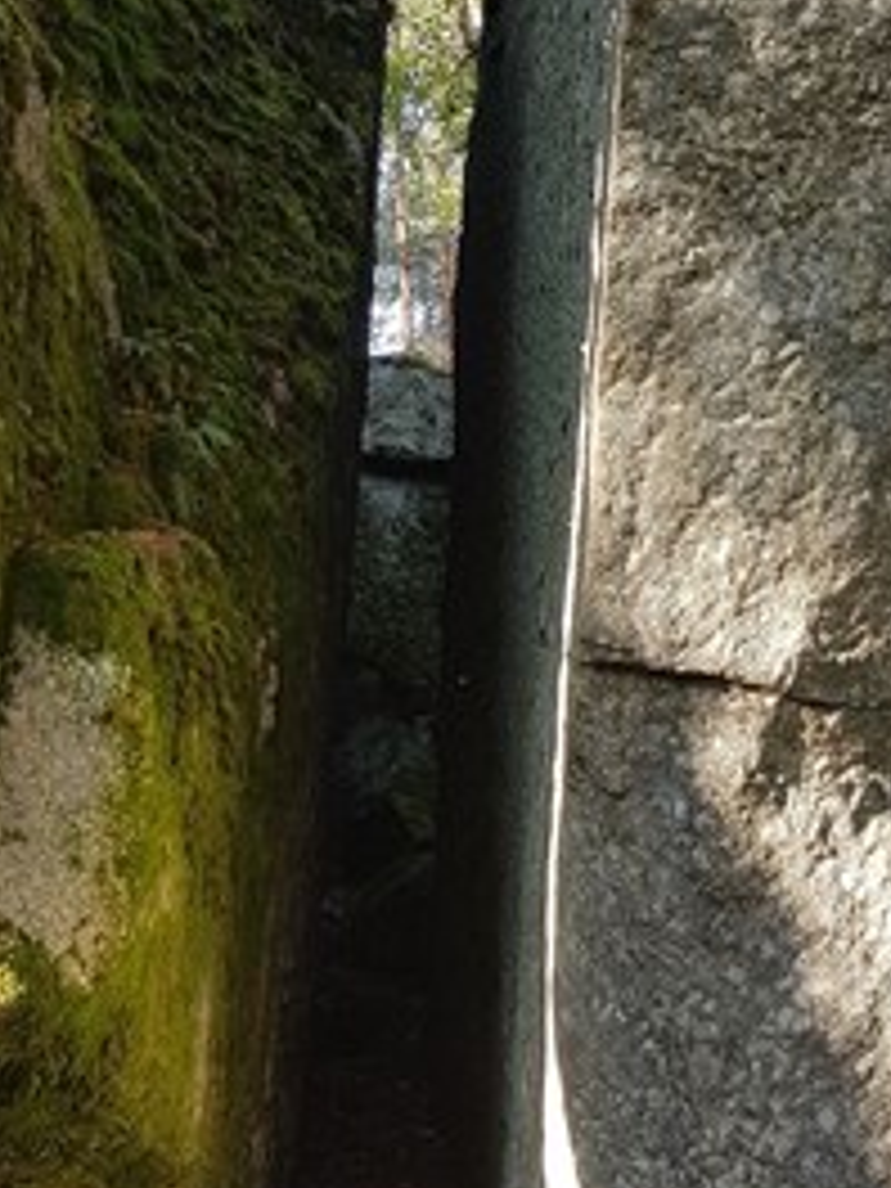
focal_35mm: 63
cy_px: 176
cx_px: 644
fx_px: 2162
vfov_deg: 29.7
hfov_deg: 23.1
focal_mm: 4.2
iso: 40
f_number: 1.7
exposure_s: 1/163
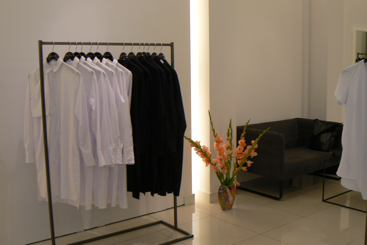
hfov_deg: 46.4
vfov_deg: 31.9
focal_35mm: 42
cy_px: 116
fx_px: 428
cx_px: 183
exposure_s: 1/30
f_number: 2.8
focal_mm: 6
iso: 80
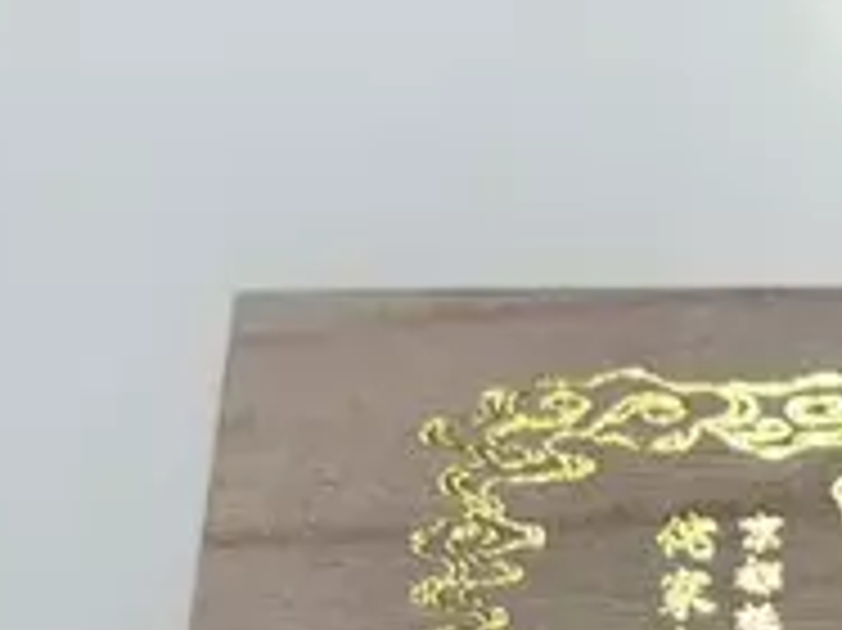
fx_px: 3743
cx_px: 1216
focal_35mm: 154
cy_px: 936
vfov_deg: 9.4
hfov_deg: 12.3
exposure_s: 1/120
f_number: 1.78
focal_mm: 6.86
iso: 80
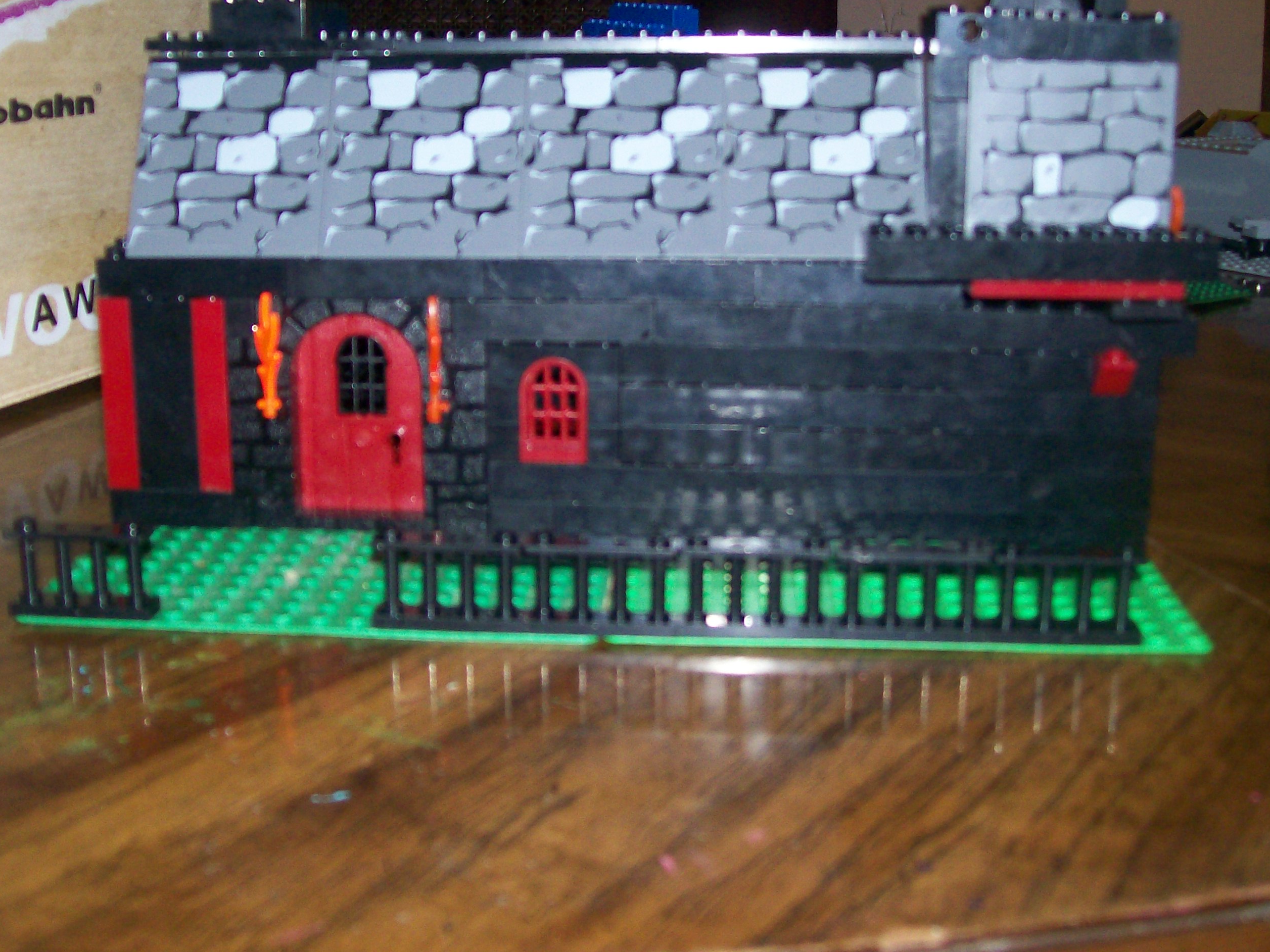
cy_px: 411
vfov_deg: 32.8
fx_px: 1614
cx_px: 603
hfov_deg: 42.9
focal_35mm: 44
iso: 140
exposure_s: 1/64
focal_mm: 6
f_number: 2.7
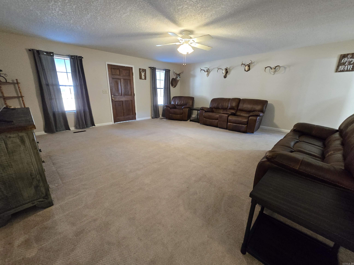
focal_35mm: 13
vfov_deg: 89.9
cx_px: 177
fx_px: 133
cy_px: 132
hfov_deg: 106.2
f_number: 2.2
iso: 1250
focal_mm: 2.2
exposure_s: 1/60
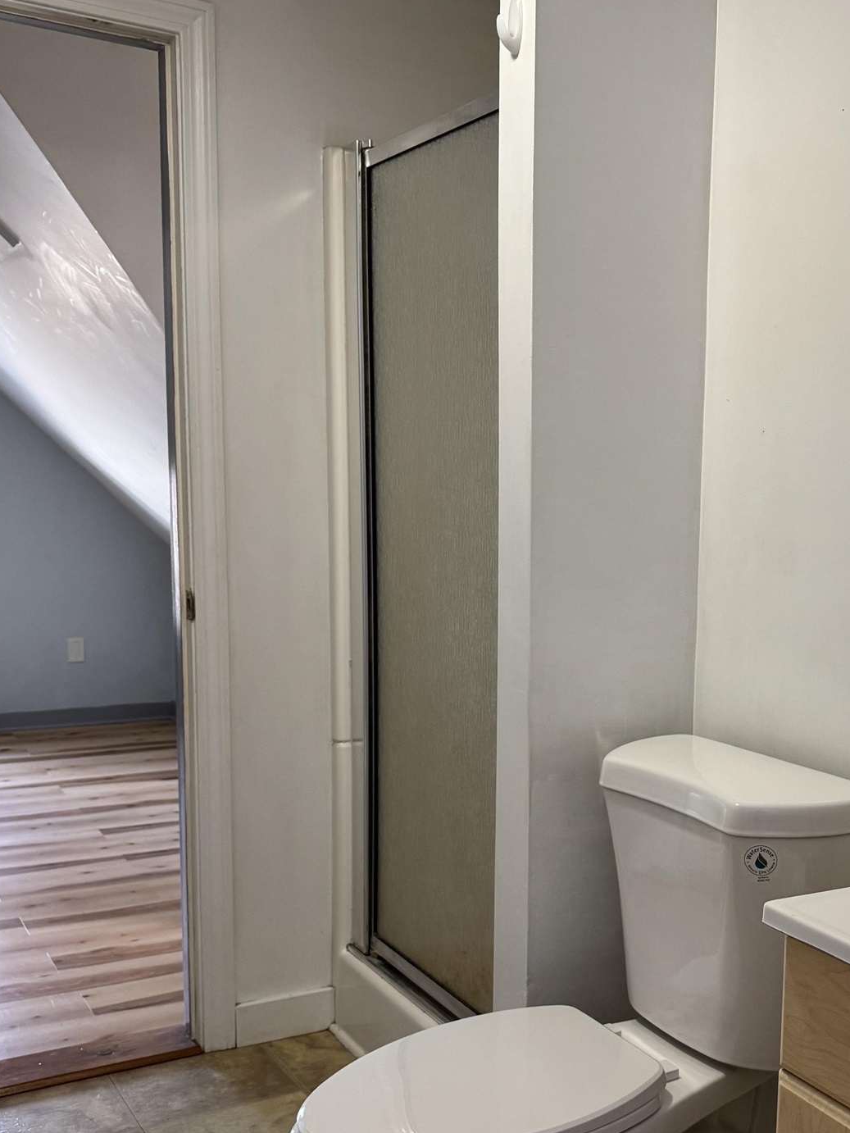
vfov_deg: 46.5
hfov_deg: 34.9
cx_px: 674
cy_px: 676
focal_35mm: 40
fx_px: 1309
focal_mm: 6.76
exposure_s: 1/60
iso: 250
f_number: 1.78
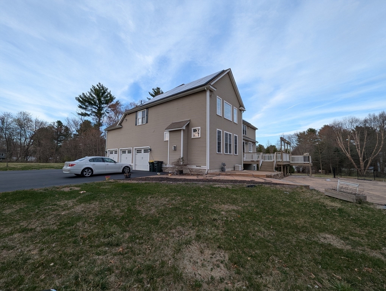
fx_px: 145
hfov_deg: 106.1
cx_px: 193
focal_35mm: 13
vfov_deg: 90.1
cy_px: 146
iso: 51
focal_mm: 1.95
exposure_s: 1/228
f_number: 2.2
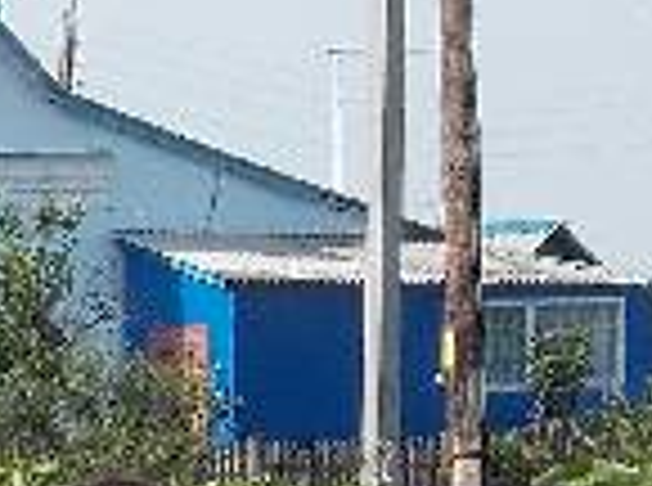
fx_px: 7384
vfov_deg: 3.7
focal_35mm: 393
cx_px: -670
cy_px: 810
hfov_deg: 5.0
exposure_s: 1/320
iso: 80
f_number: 4.3
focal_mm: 10
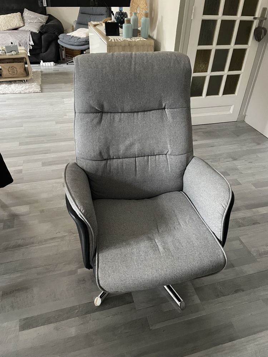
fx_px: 268
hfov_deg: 53.1
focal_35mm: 26
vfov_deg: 67.3
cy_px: 178
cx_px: 134
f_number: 1.6
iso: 640
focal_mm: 4.2
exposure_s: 1/31
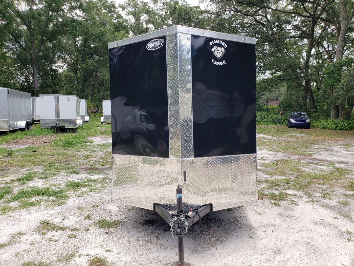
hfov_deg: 67.3
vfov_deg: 53.1
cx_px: 177
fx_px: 266
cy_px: 133
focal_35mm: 26
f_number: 2.4
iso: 50
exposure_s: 1/579
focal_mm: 4.3
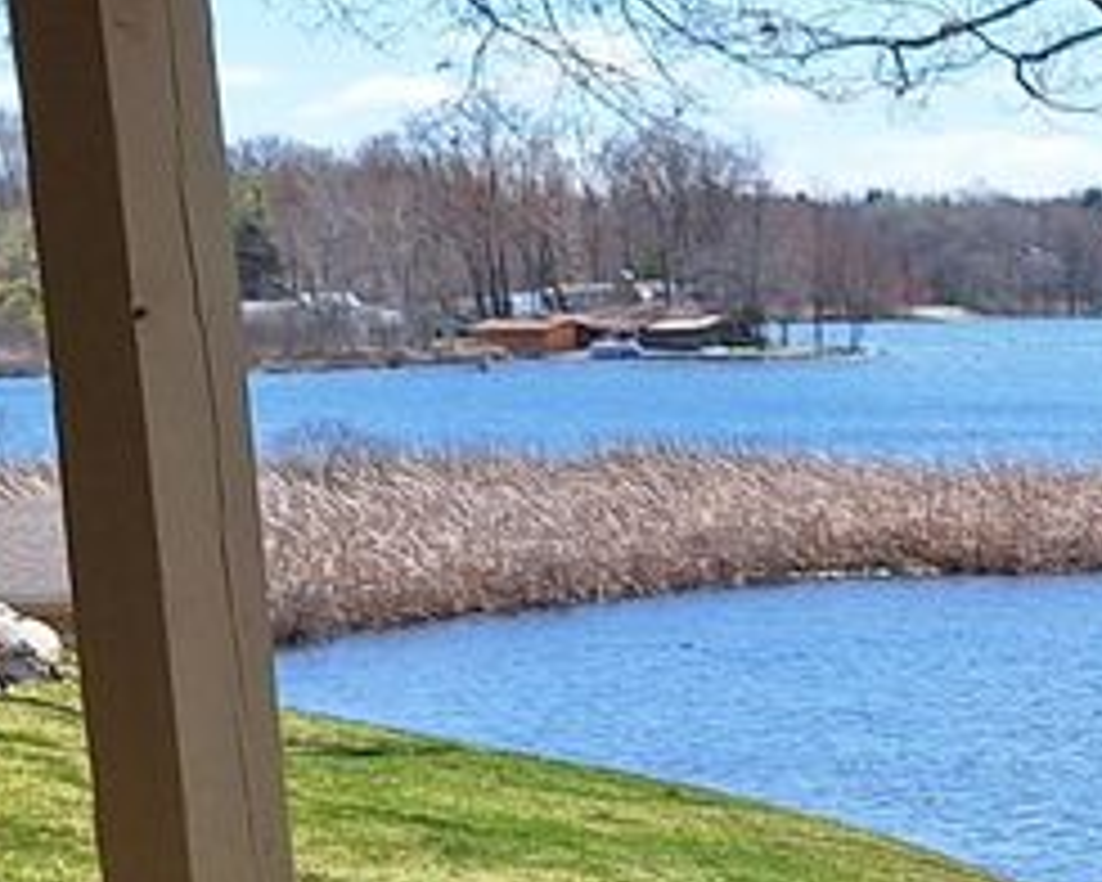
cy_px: 999
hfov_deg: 13.7
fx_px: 4077
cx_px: 1999
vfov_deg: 12.1
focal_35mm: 125
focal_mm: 5.54
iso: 40
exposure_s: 1/2793
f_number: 1.8
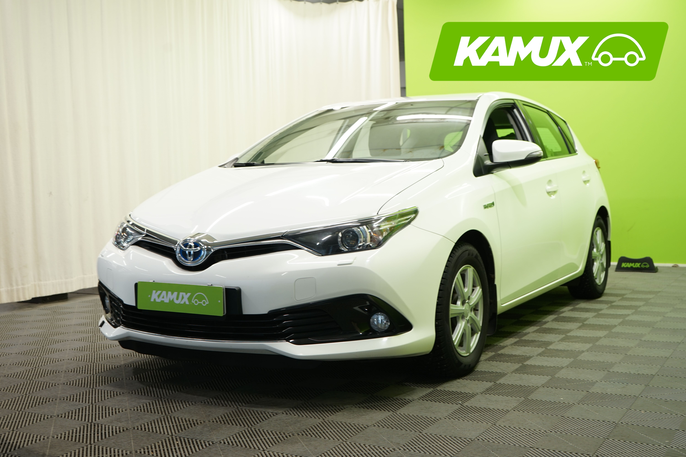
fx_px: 800
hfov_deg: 46.4
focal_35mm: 42
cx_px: 343
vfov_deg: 31.9
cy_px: 228
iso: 250
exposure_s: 1/13
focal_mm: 42
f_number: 5.6
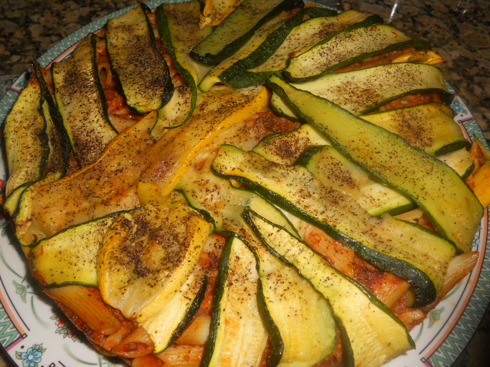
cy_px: 184
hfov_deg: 56.8
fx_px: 453
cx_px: 245
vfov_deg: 44.2
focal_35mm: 32
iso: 80
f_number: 8.8
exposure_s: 1/25
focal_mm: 5.8
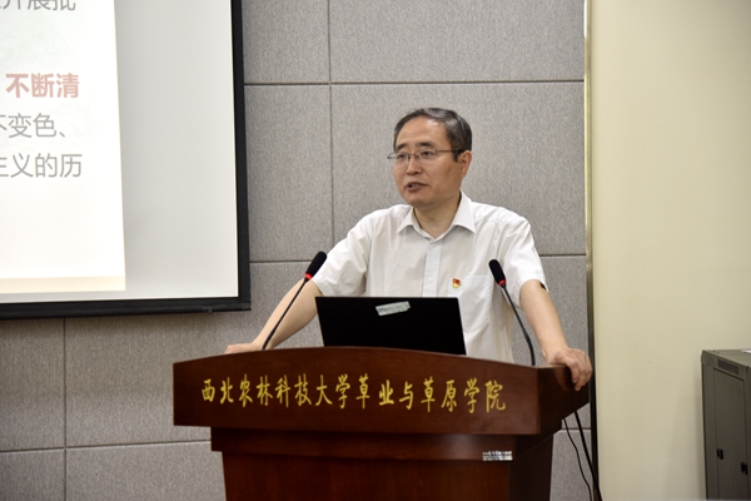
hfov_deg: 26.0
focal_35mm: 78
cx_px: 376
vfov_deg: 17.5
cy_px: 250
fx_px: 1627
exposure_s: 1/80
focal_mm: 78
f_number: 4
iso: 400
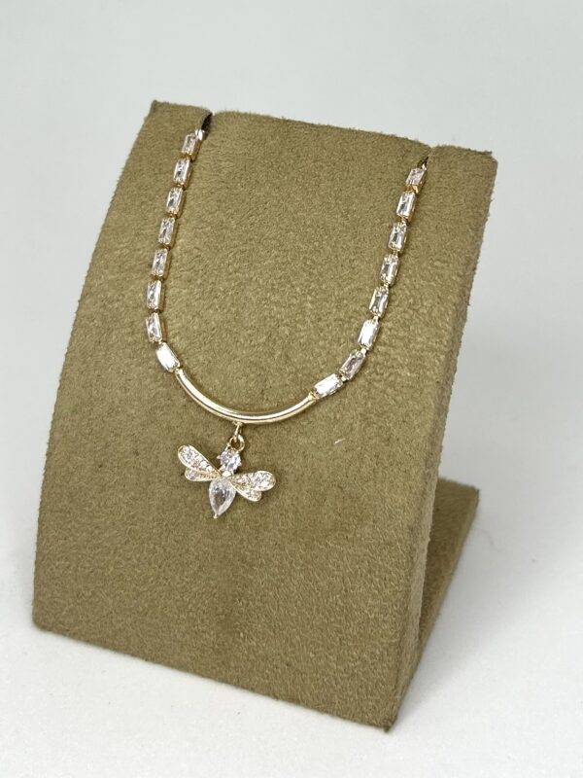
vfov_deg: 67.3
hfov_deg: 53.1
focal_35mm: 26
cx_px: 292
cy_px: 389
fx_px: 584
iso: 80
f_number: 1.5
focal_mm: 5.7
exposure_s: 1/100
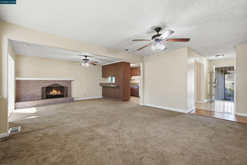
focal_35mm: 16
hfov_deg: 96.7
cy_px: 82
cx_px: 124
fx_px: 110
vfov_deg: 73.7
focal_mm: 16
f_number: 8
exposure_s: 1/30
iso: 100
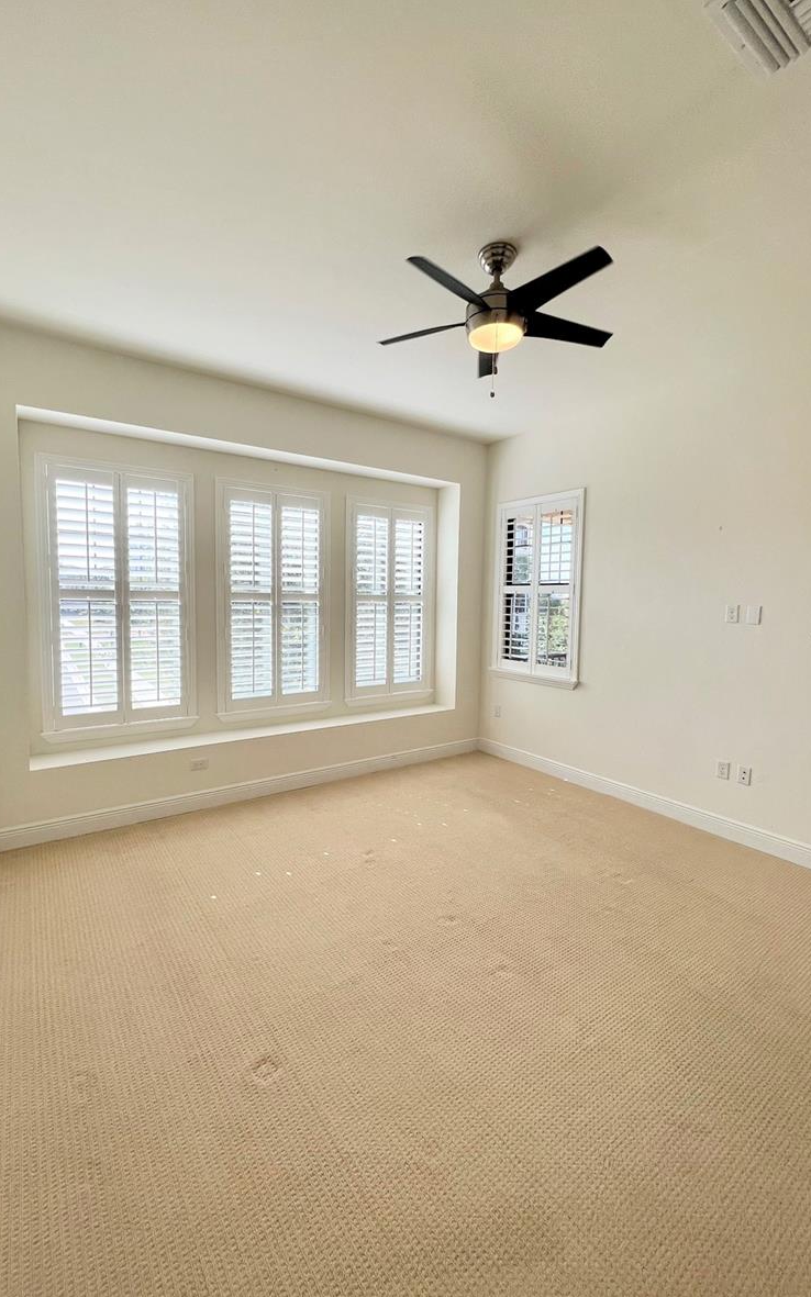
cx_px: 396
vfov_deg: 105.3
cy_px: 640
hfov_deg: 78.6
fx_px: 495
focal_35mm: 14
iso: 32
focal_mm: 1.57
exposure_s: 1/270
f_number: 1.8
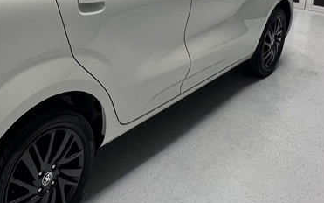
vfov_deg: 30.3
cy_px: -18
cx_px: 29
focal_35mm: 38
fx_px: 336
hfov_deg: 46.2
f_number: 1.8
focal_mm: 1.57
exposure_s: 1/99
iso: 160
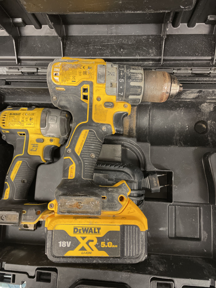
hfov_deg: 53.1
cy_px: 144
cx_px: 108
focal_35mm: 26
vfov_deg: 67.3
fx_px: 216
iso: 320
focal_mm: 4.2
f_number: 1.6
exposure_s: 1/50
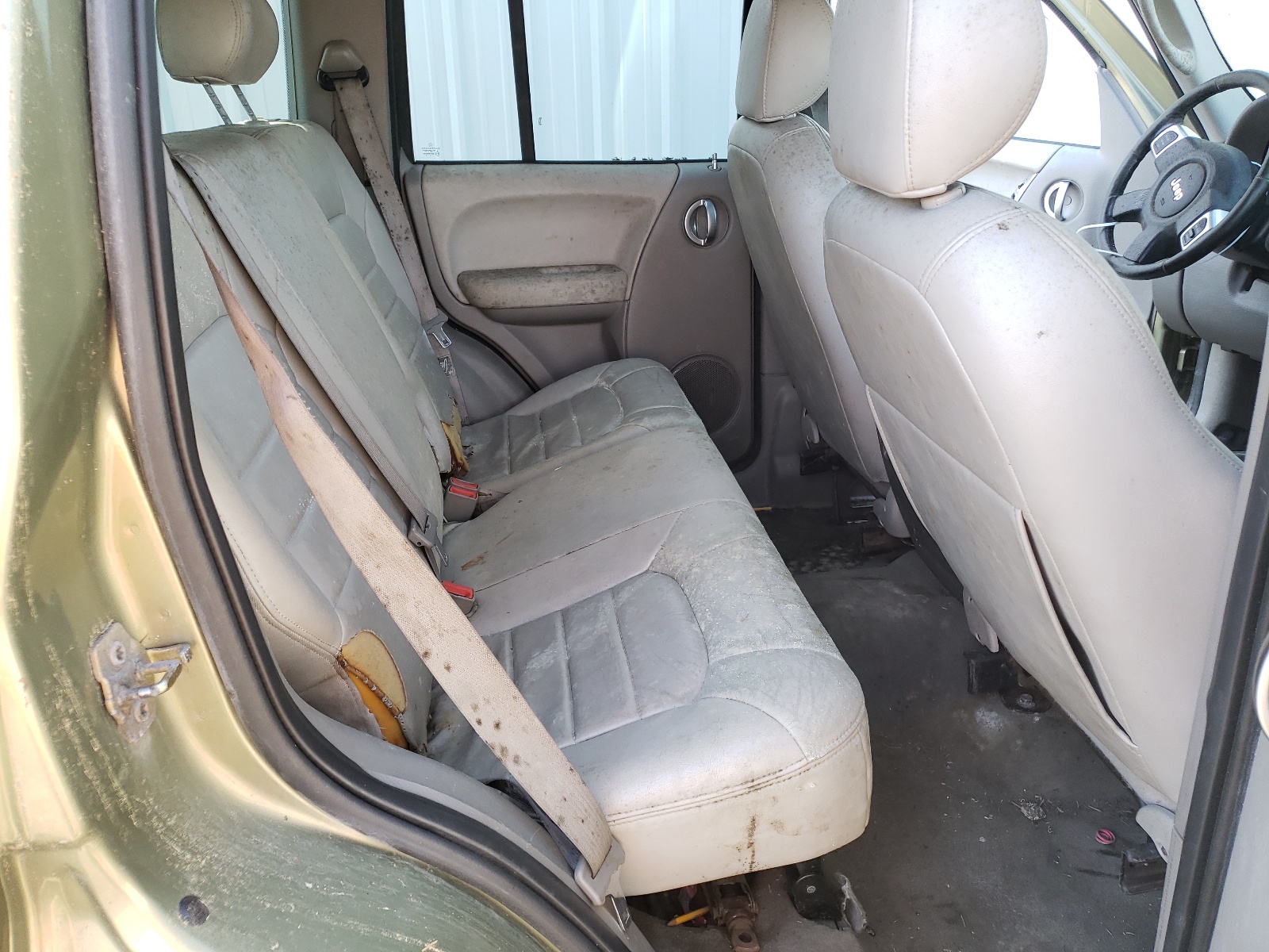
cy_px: 476
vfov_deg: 53.1
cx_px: 634
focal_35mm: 26
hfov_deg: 67.3
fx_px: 953
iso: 75
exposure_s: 1/120
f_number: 1.5
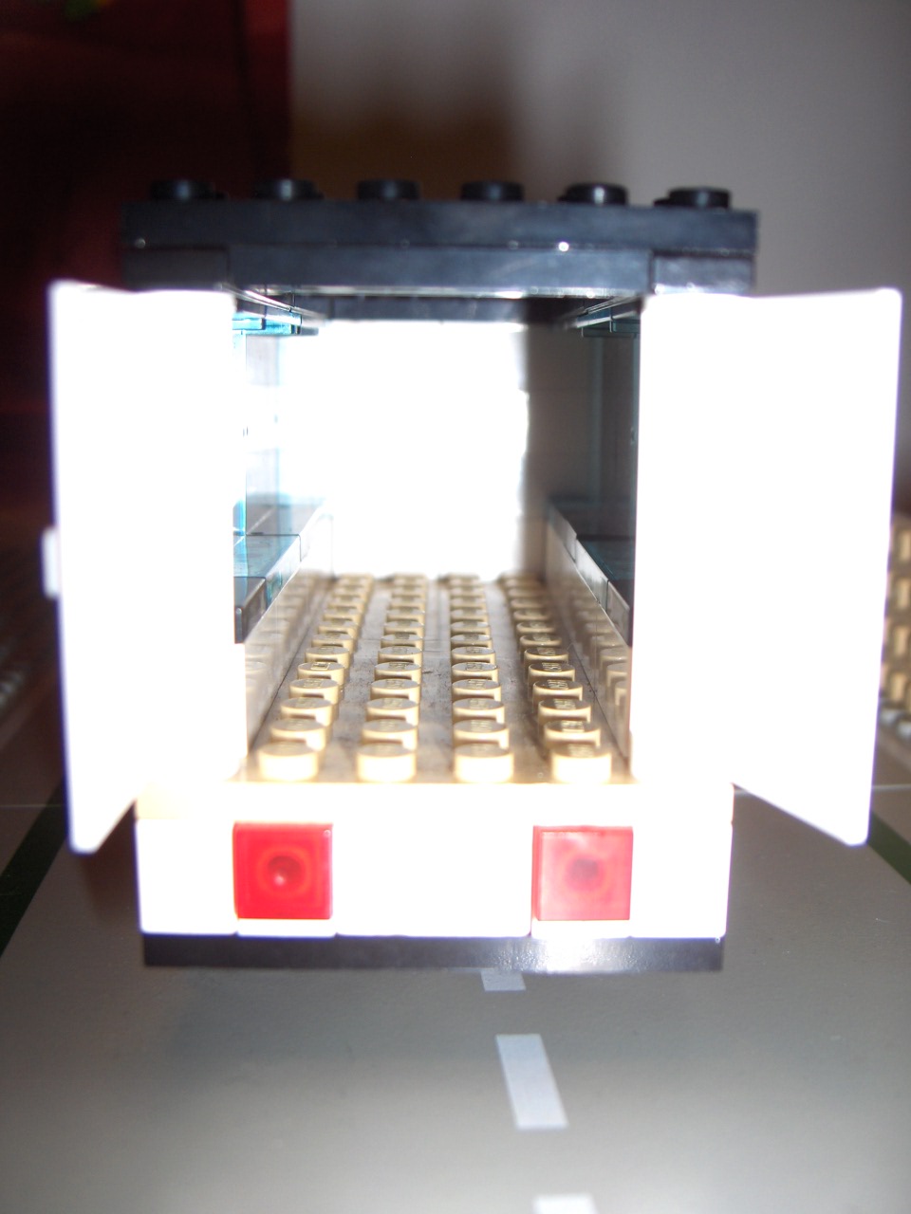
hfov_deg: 36.8
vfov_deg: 47.9
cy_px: 607
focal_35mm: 39
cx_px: 456
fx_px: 1369
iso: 100
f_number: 4.8
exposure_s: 1/60
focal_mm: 8
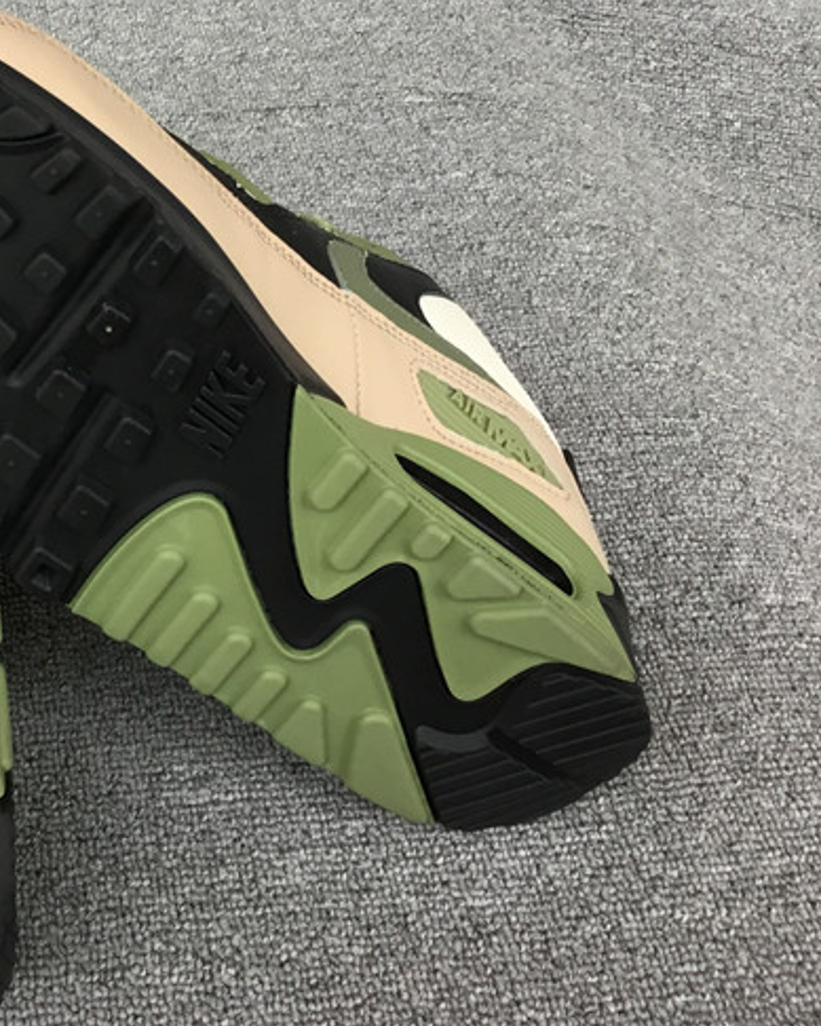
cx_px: 84
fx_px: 1700
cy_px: 404
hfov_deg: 26.3
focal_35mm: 56
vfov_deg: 33.5
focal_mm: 3.3
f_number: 2.4
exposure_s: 1/33
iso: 25
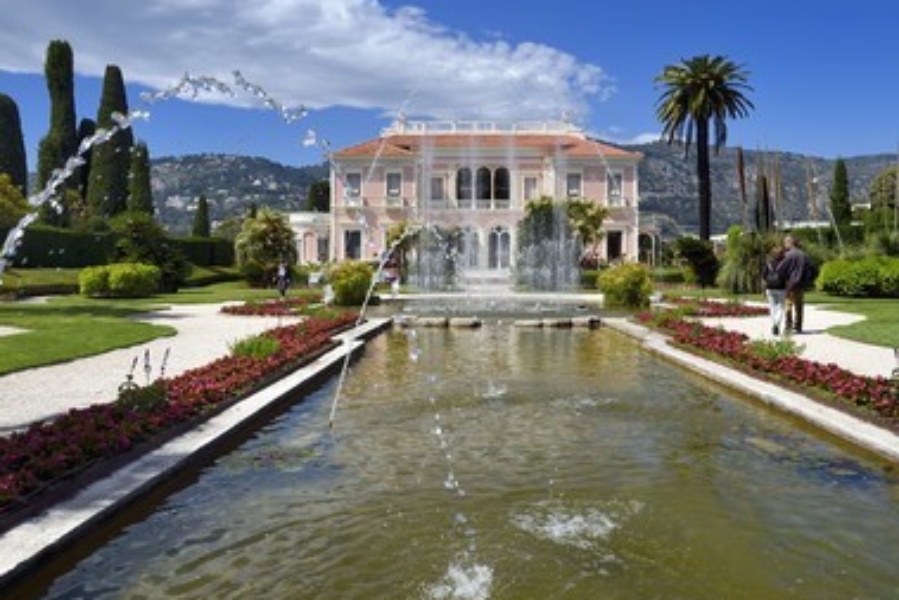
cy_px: 285
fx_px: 774
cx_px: 486
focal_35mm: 31
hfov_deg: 60.2
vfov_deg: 42.3
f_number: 13
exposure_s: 1/320
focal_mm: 28
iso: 200
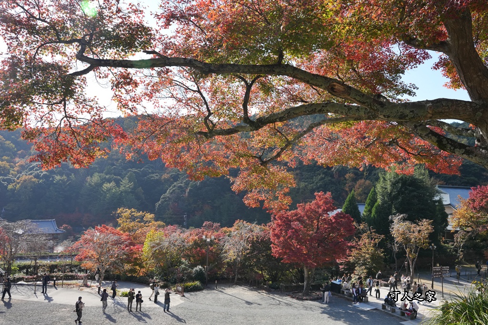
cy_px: 162
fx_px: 432
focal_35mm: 32
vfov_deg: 41.2
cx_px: 244
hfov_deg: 58.9
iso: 1000
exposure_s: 1/1250
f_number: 7.1
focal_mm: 31.9
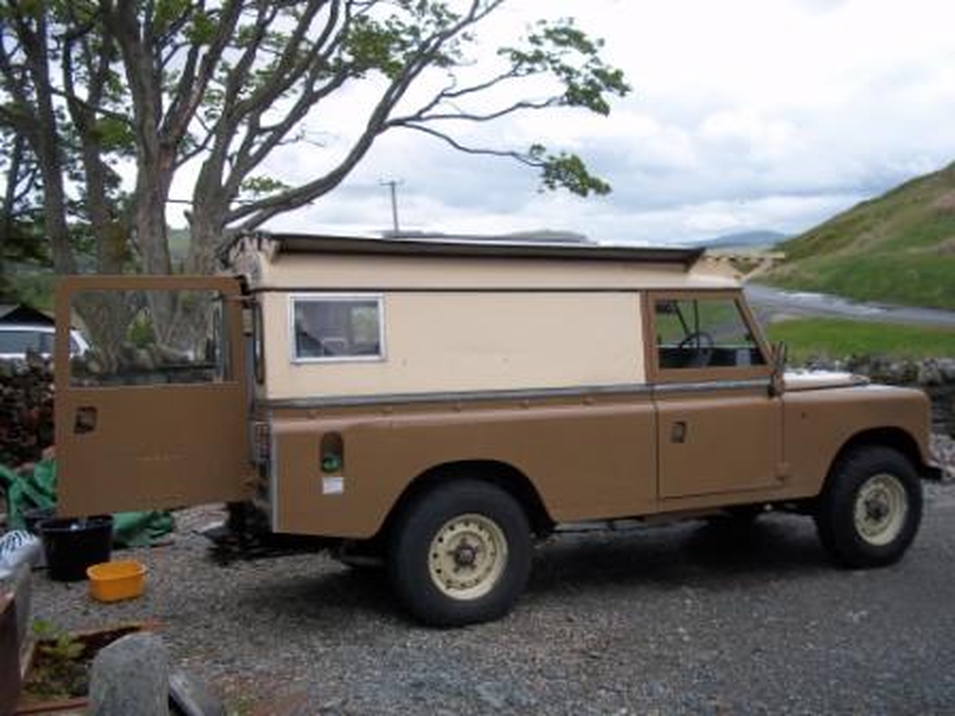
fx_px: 993
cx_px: 478
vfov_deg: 39.7
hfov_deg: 51.4
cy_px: 358
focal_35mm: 36
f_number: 3.1
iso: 80
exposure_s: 1/500
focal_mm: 6.5
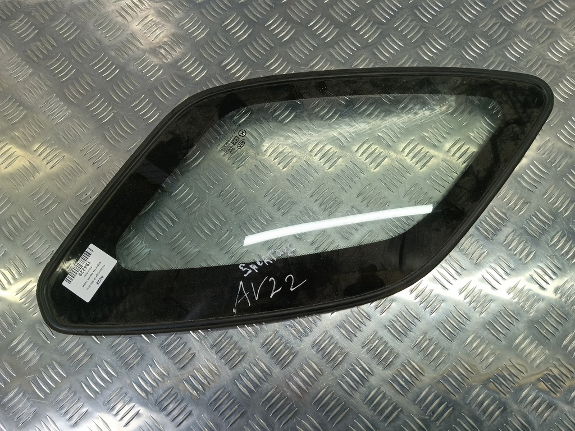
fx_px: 382
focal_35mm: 23
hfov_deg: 73.9
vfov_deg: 58.9
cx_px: 288
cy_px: 216
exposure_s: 1/50
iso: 80
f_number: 1.6
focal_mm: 4.11
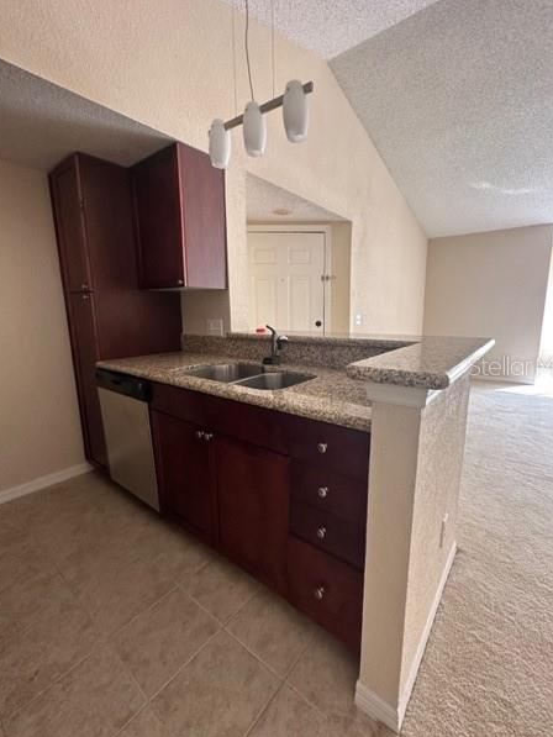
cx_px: 288
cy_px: 365
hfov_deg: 81.7
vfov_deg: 98.2
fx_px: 319
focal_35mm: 15
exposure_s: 1/99
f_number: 2.2
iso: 160
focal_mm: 2.22
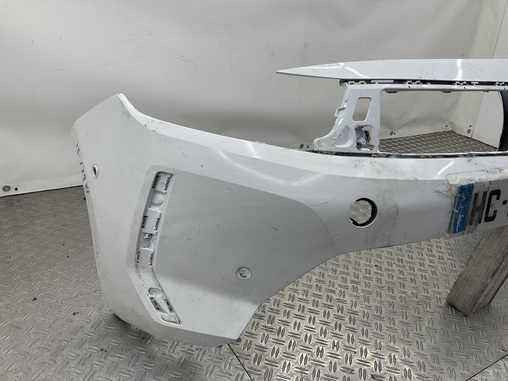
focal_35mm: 29
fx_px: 426
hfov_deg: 61.7
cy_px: 190
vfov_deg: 48.2
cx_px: 254
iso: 20
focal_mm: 3
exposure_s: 1/120
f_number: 1.8
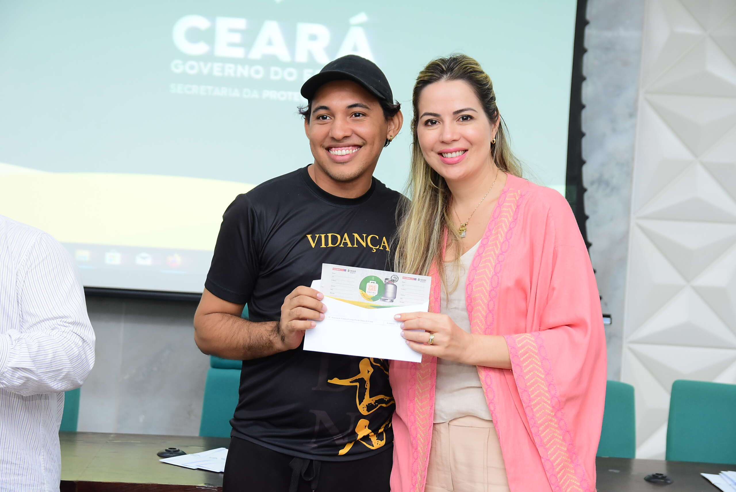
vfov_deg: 20.6
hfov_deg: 30.5
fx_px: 1350
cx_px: 368
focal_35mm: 66
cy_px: 246
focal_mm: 44
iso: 1600
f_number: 3.5
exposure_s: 1/160
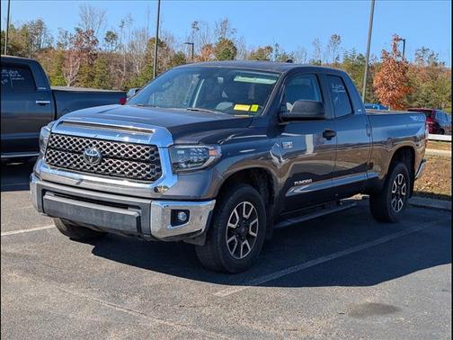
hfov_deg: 38.9
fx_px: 641
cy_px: 170
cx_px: 226
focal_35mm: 49
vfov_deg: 29.7
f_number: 1.68
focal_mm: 6.9
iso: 19
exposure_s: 1/833
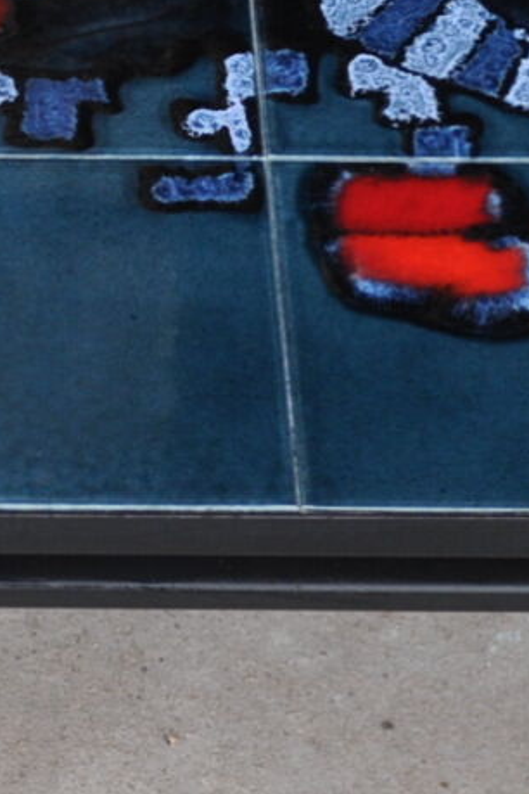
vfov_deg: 13.3
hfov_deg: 8.8
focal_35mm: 154
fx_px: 3394
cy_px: 464
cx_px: -171
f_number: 4.5
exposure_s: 1/80
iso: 400
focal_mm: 22
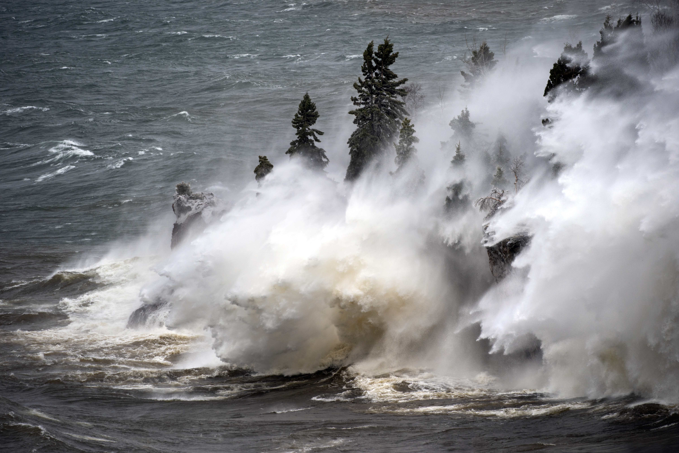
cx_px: 340
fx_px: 5658
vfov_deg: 4.6
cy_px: 226
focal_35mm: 300
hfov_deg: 6.9
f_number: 5.6
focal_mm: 300
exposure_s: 1/2000
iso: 640
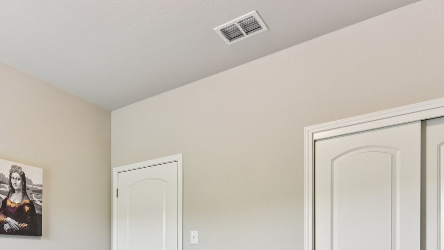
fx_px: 341
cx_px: 129
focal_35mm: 29
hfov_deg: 63.4
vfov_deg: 36.2
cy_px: 249
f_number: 8
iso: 800
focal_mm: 14
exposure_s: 1/15
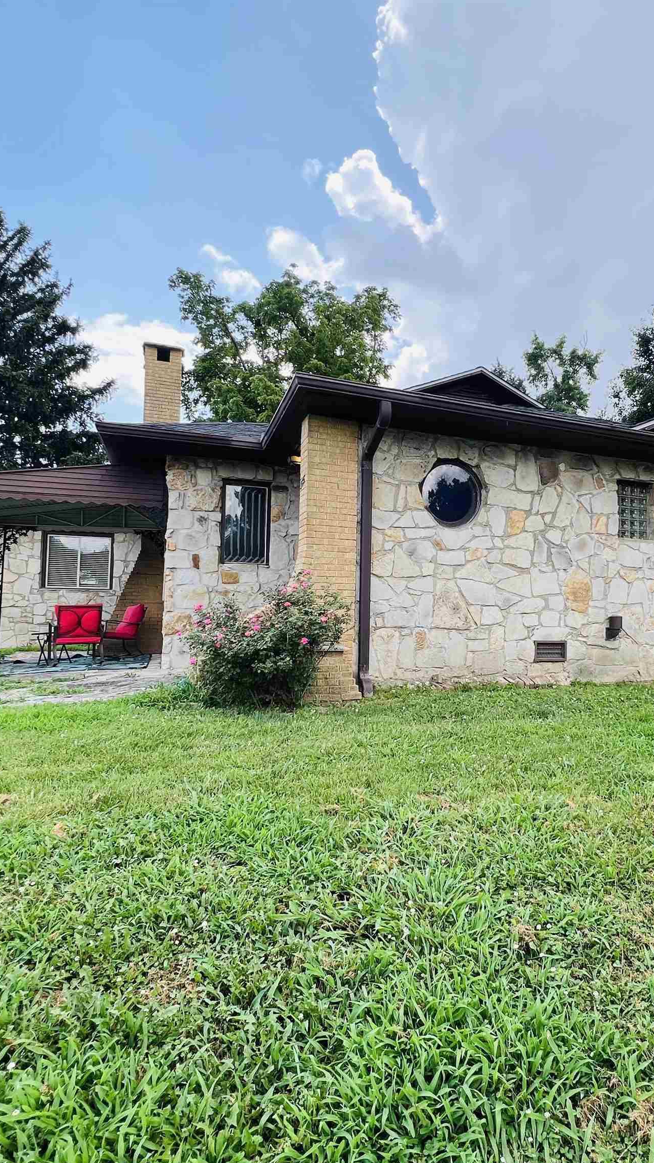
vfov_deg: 89.6
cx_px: 449
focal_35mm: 19
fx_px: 586
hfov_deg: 56.7
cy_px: 584
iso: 32
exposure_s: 1/304
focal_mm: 1.57
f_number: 1.8
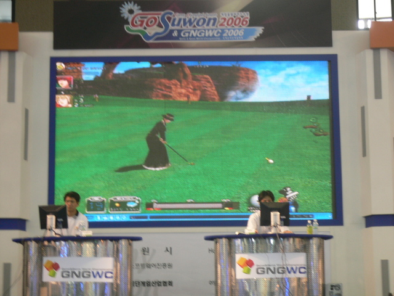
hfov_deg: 22.0
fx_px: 1013
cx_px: 197
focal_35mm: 89
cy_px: 148
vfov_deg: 16.6
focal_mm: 14.8
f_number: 4.7
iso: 100
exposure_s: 1/15
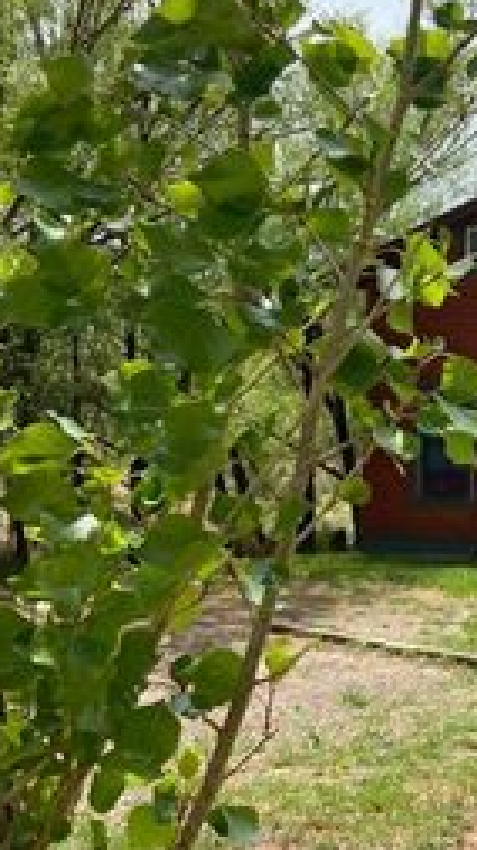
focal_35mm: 56
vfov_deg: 37.0
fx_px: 1261
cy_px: 314
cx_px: 746
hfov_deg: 18.6
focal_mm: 4.25
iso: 32
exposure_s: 1/3497
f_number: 1.8
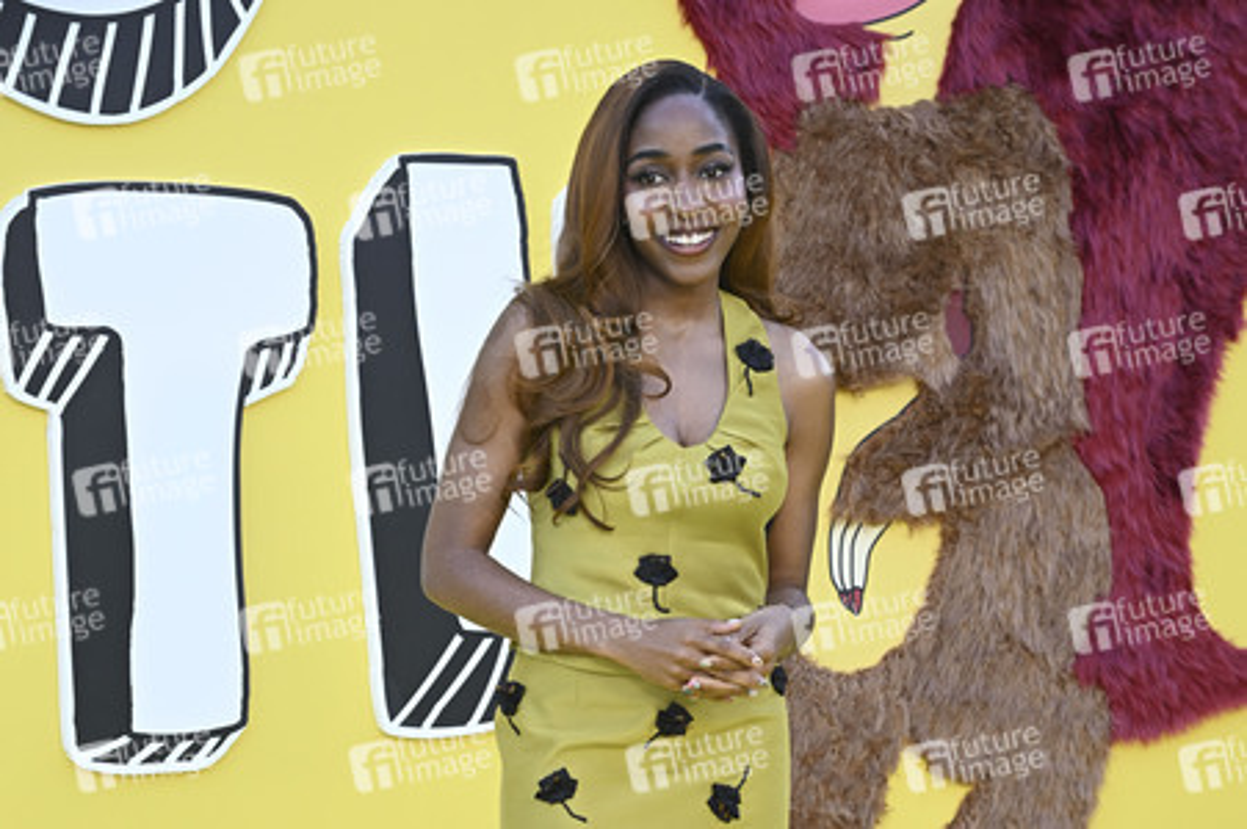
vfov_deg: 20.6
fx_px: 2284
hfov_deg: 30.5
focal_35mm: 66
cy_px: 414
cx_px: 624
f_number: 6.3
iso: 800
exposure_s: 1/200
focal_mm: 66
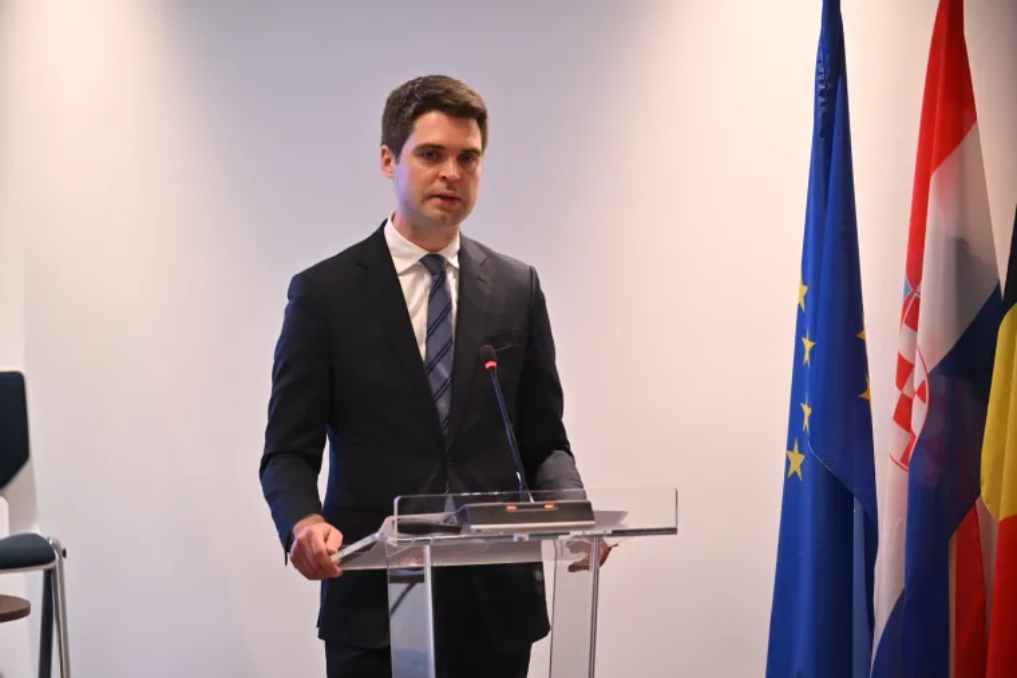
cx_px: 508
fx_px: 4238
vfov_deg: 9.2
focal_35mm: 150
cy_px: 339
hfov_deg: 13.7
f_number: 2.8
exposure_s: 1/115
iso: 800
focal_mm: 150
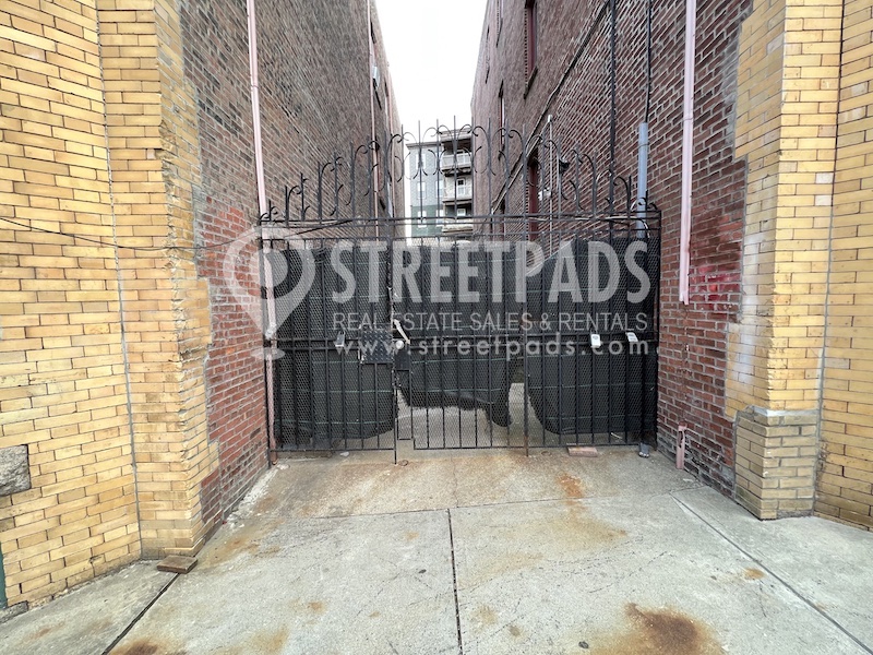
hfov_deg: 106.2
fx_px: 328
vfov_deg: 89.9
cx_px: 436
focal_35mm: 13
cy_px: 328
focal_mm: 1.57
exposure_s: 1/99
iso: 50
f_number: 1.8
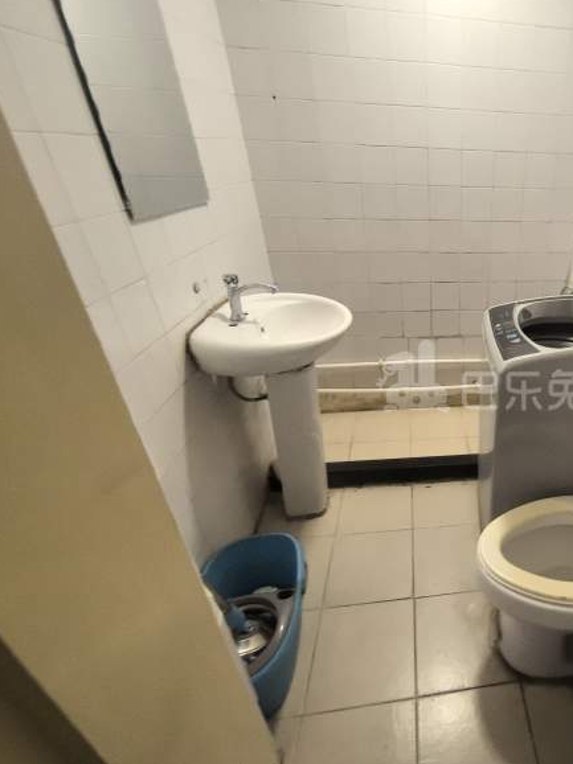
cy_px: 377
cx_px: 482
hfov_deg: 63.4
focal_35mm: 18
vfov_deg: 87.8
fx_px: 398
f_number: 2.2
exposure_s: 1/33.3
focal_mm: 1.95
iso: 400
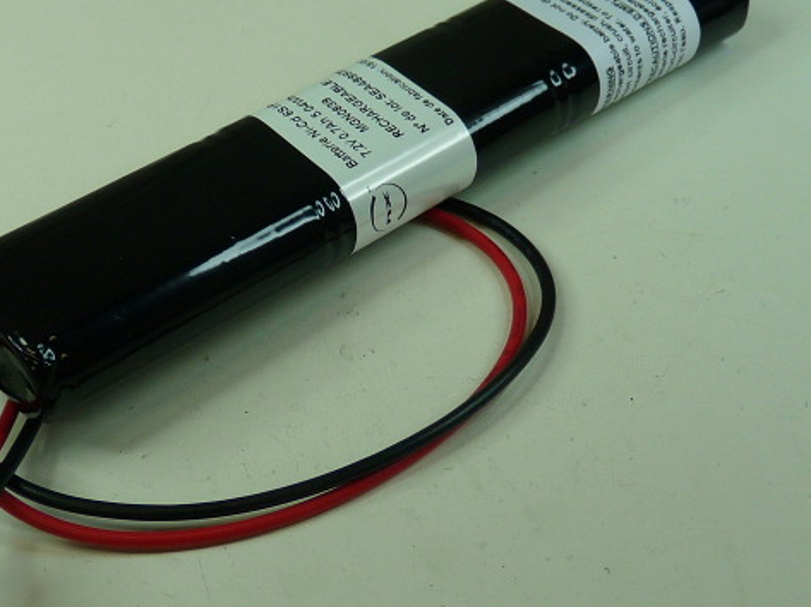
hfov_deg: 29.7
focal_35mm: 65
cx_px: 312
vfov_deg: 22.6
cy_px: 312
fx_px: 1522
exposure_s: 1/100
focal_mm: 4.8
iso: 100
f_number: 2.8
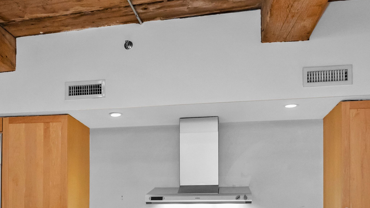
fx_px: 422
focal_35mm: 43
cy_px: 201
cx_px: 150
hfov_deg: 47.1
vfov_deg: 26.5
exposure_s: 1/200
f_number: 5.6
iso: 1600
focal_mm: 14
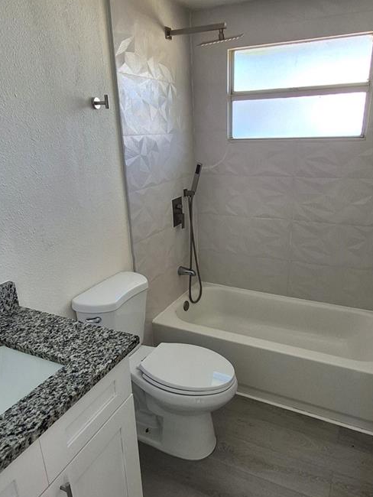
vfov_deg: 71.6
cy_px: 257
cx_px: 190
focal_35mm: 24
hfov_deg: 56.8
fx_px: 345
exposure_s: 1/60
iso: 80
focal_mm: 1.74
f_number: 2.2
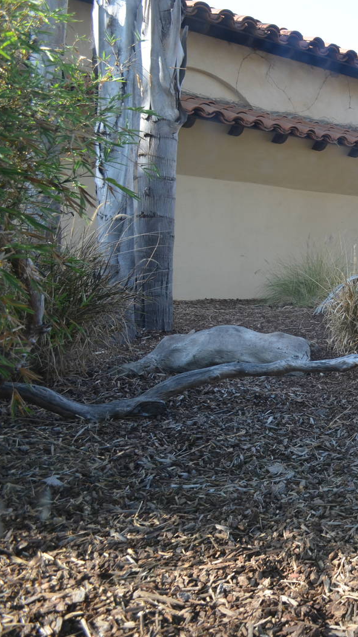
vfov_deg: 47.4
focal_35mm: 43
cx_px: 477
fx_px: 725
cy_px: 321
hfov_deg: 24.0
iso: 200
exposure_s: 1/125
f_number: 5.6
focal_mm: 18
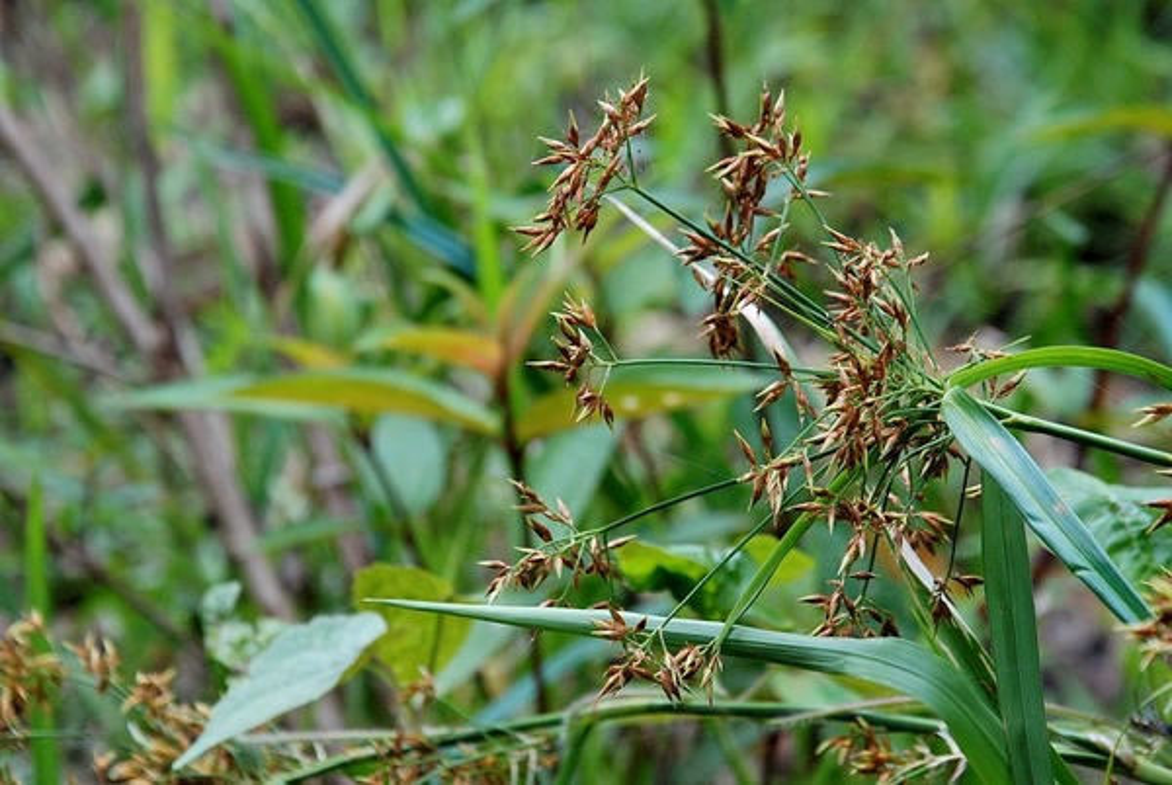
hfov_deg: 13.0
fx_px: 5135
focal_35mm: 158
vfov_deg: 8.7
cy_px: 392
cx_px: 586
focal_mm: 105
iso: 800
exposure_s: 1/100
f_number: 10
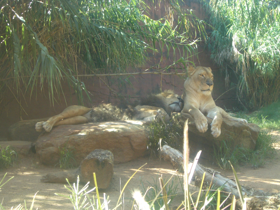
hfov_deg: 38.9
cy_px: 105
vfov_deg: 29.7
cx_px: 140
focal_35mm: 49
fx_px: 396
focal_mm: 8.2
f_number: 3.1
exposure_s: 1/100
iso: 100
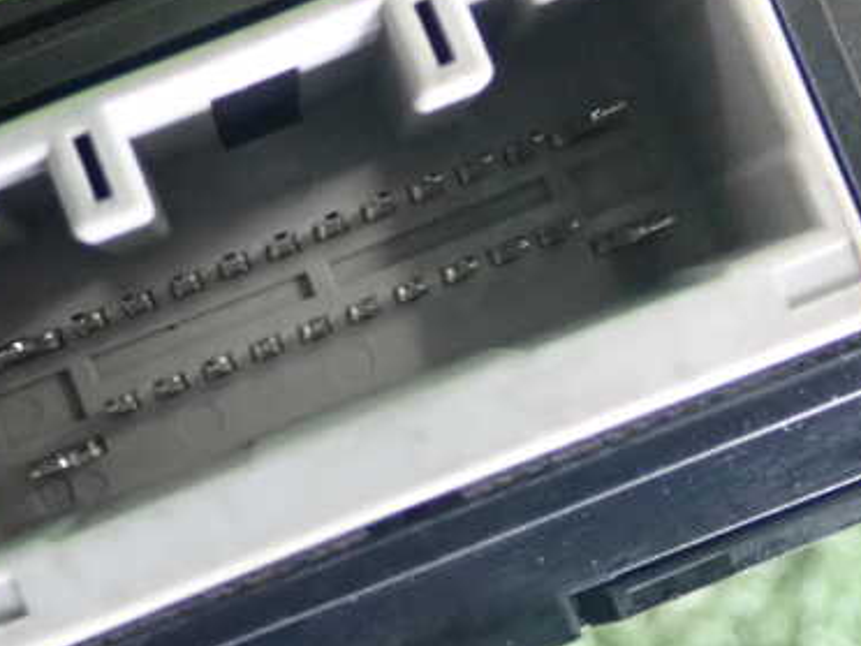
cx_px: 294
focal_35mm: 79
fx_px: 1965
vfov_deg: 18.6
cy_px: 266
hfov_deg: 24.6
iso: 2000
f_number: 3.2
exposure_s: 1/50
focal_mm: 8.99
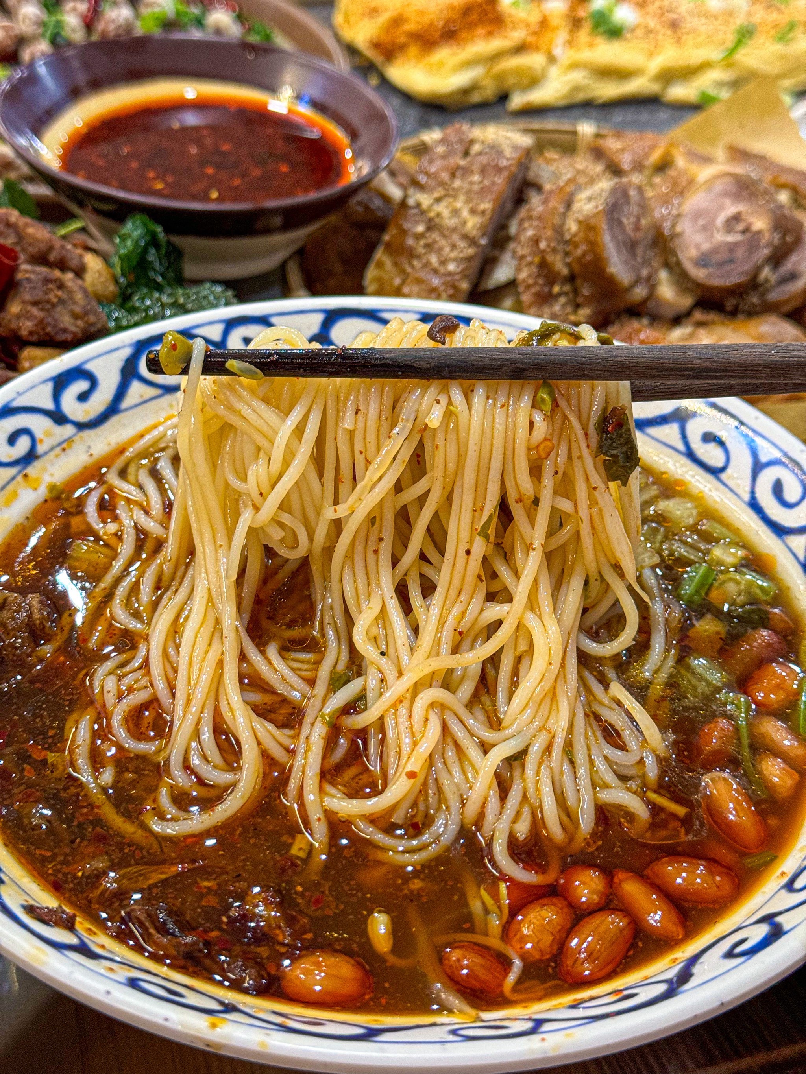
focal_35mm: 48
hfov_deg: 30.3
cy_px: 537
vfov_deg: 39.7
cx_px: 403
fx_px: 1490
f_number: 1.8
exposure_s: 1/35
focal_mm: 6.76
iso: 250
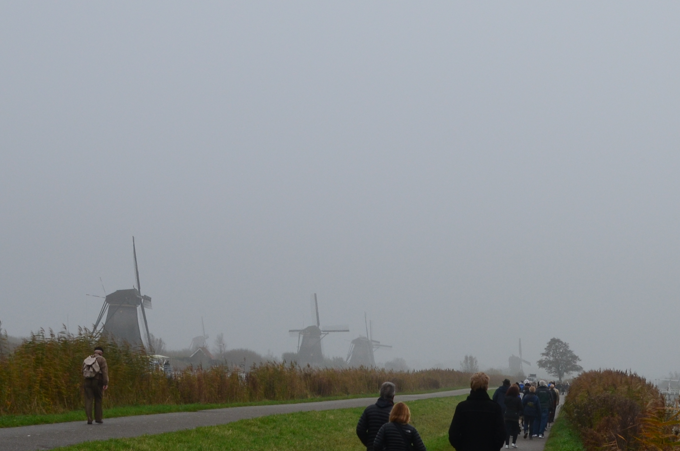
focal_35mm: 100
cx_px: 520
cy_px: 326
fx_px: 1885
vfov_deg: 13.6
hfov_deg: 20.3
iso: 400
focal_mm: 32
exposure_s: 1/50
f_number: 10
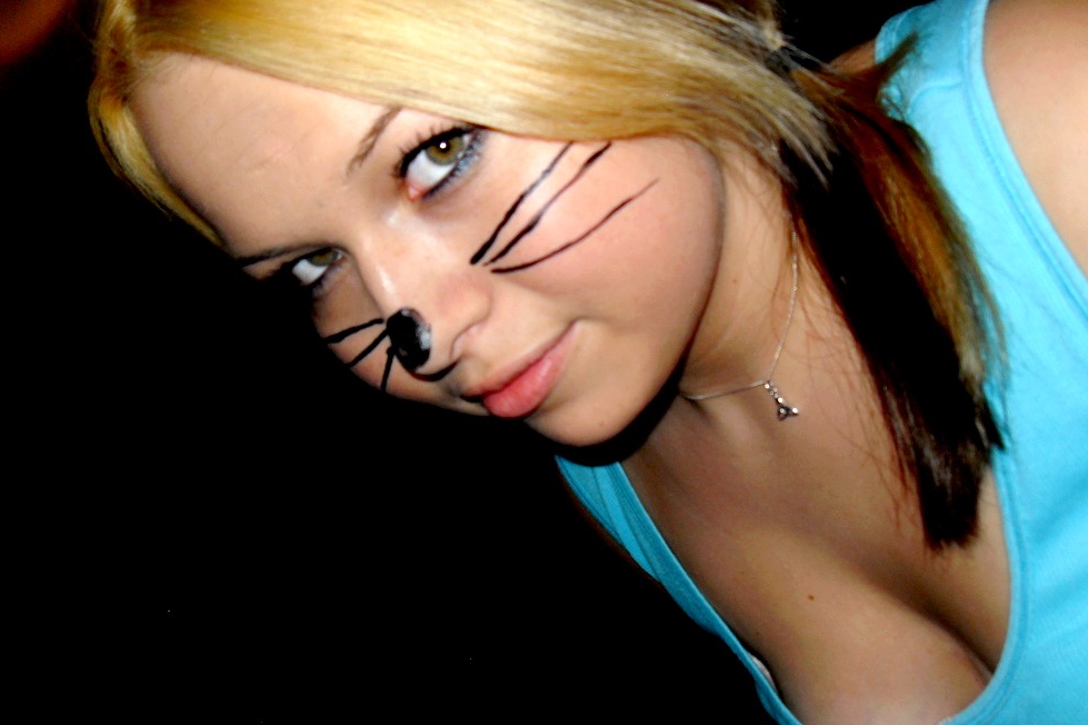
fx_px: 1118
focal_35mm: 37
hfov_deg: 51.9
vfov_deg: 35.9
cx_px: 566
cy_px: 335
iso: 100
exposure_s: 1/45
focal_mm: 6.3
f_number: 2.8
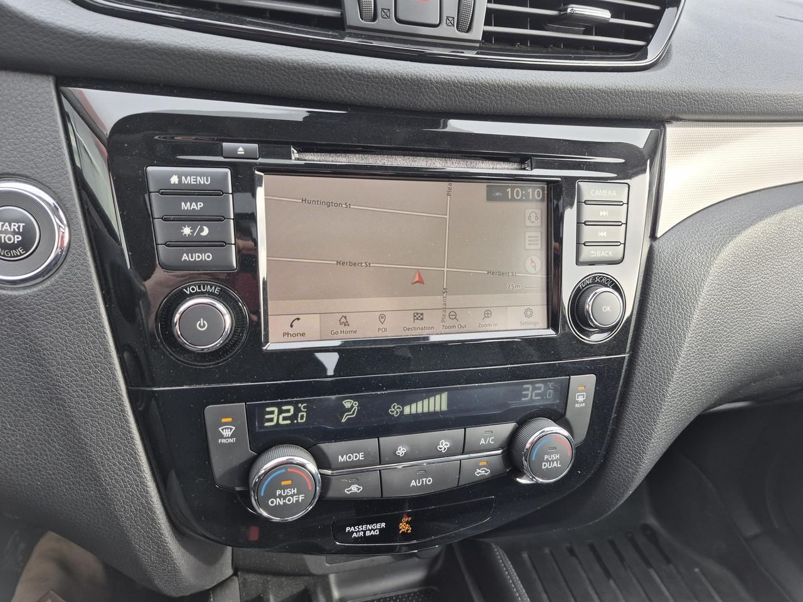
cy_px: 301
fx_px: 534
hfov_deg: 73.9
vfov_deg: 58.9
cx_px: 402
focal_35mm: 23
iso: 32
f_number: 1.8
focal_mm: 5.4
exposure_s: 1/125
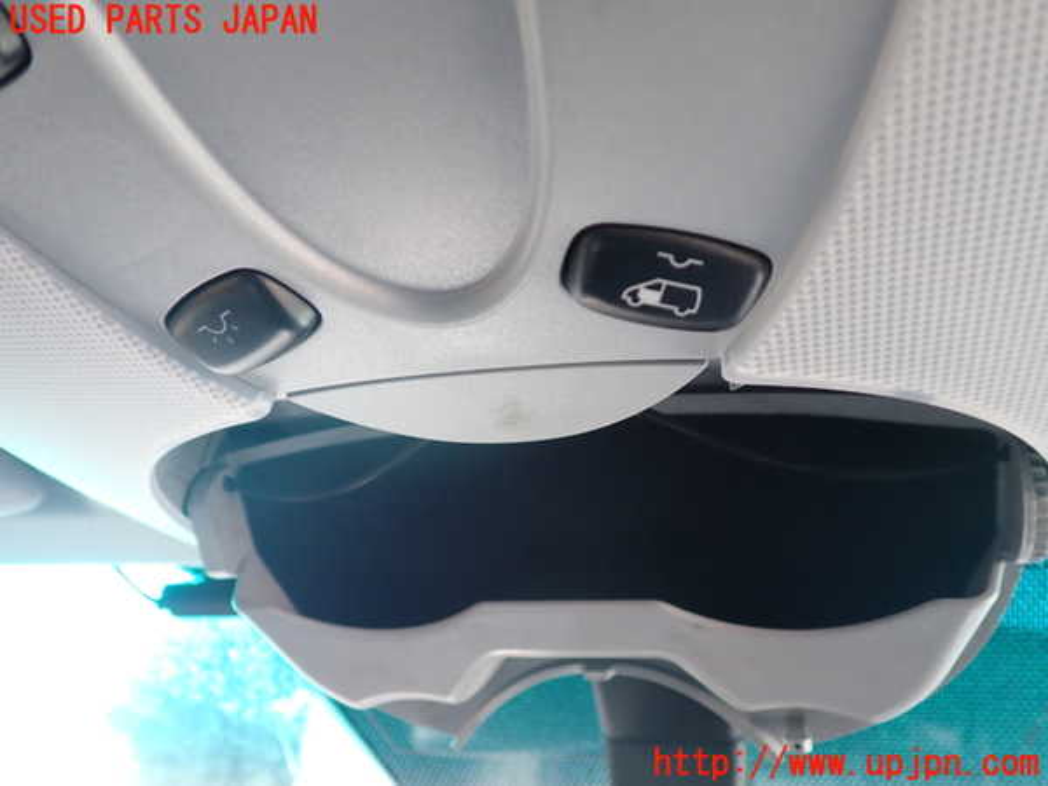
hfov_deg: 60.0
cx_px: 524
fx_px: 908
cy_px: 393
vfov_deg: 46.8
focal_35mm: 30
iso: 200
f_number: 2.3
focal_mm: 5.4
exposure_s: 1/60
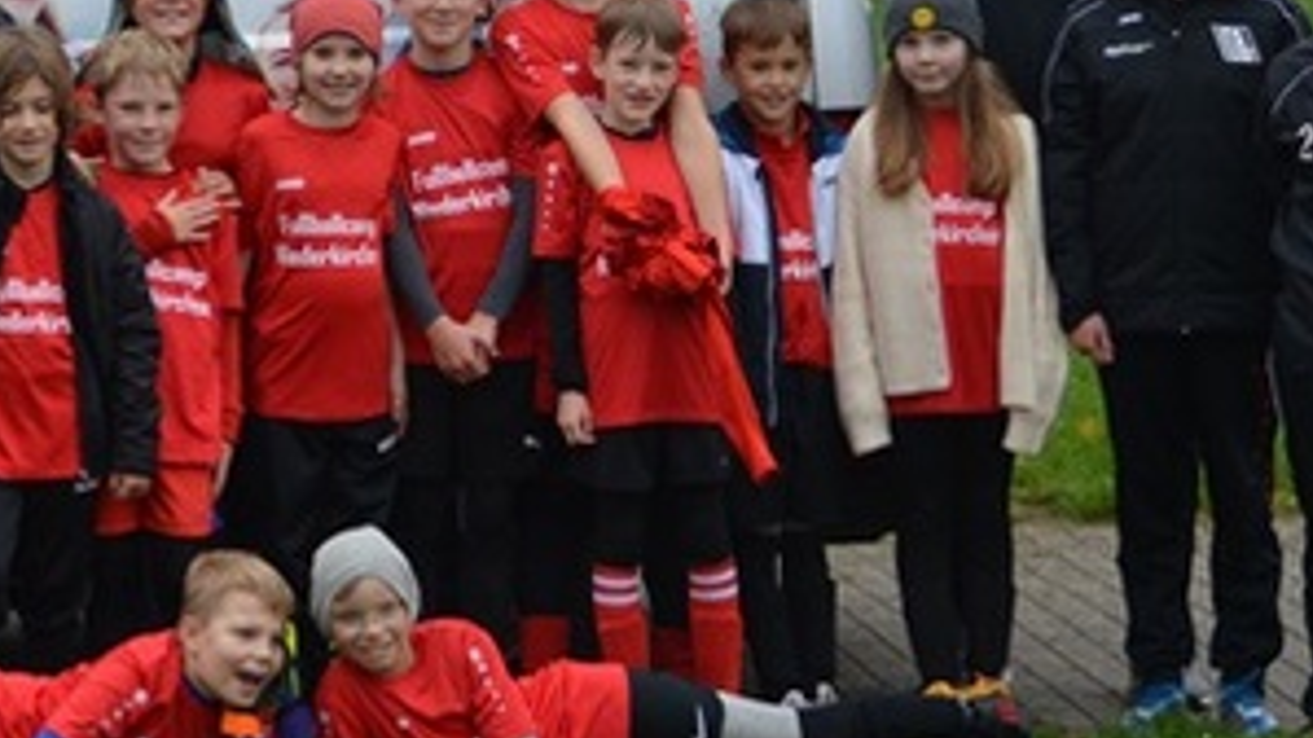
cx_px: 112
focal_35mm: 184
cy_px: 101
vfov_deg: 6.6
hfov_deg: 11.6
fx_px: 6408
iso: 560
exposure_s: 1/1000
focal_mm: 55
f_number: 4.5
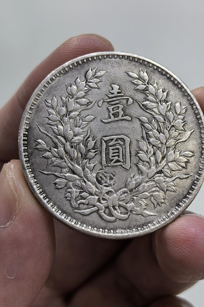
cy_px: 154
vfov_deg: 35.1
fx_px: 485
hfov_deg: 23.8
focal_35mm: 57
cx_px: 115
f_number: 2
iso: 320
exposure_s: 1/33.3
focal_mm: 6.98
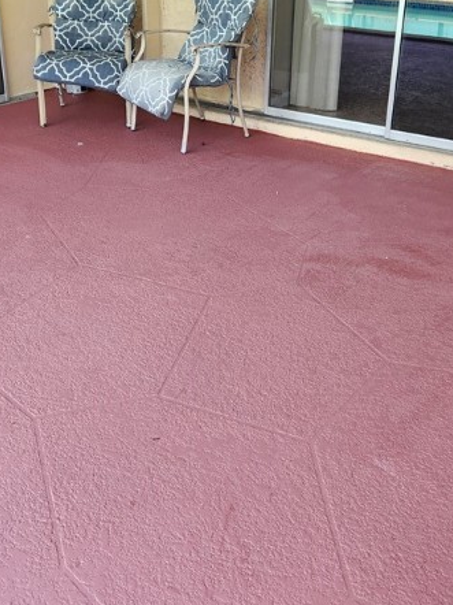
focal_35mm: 40
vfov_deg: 46.0
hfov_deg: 35.9
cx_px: 224
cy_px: 193
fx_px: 699
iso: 125
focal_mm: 5.4
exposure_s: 1/180
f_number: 1.8
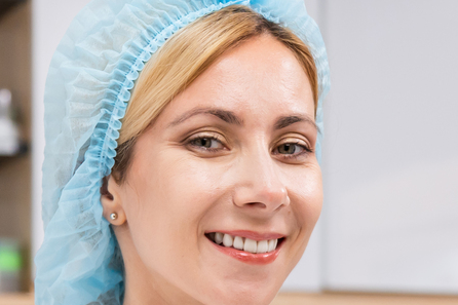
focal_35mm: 165
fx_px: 2098
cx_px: 511
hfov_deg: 12.2
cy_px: 384
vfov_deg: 8.2
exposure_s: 1/250
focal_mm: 42
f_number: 3.2
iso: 640
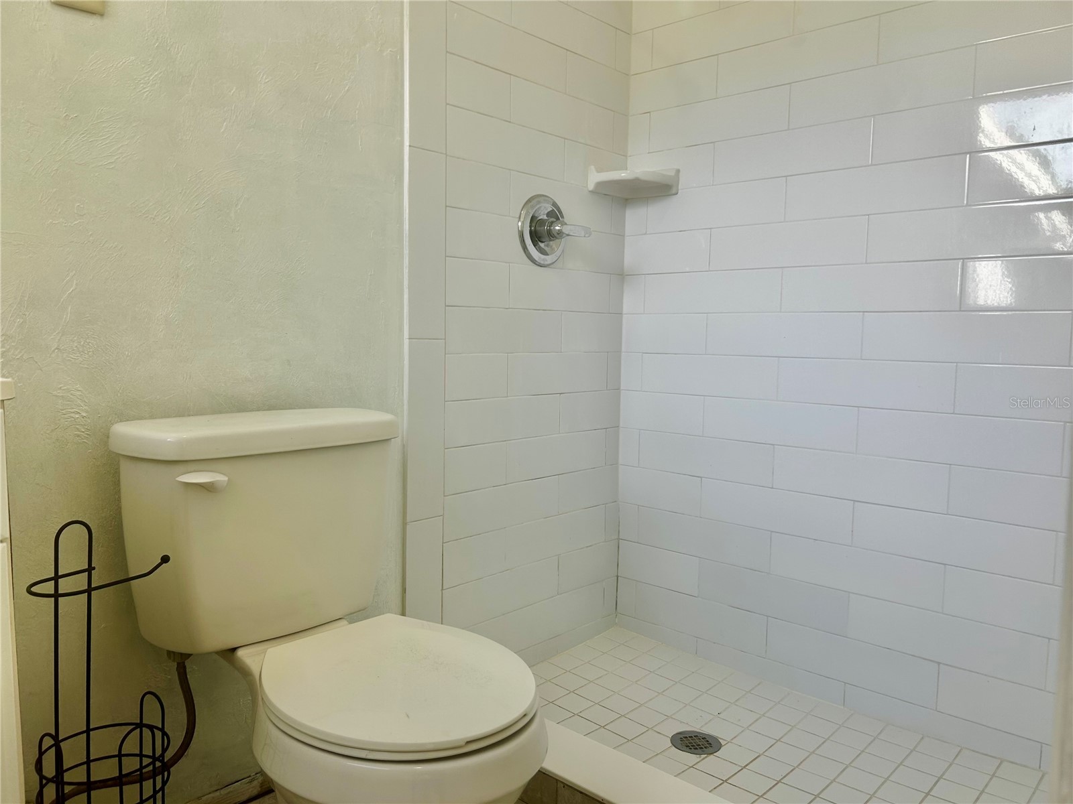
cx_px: 536
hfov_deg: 67.3
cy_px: 402
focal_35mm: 26
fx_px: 806
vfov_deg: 53.1
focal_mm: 5.7
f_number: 1.5
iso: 32
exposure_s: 1/120
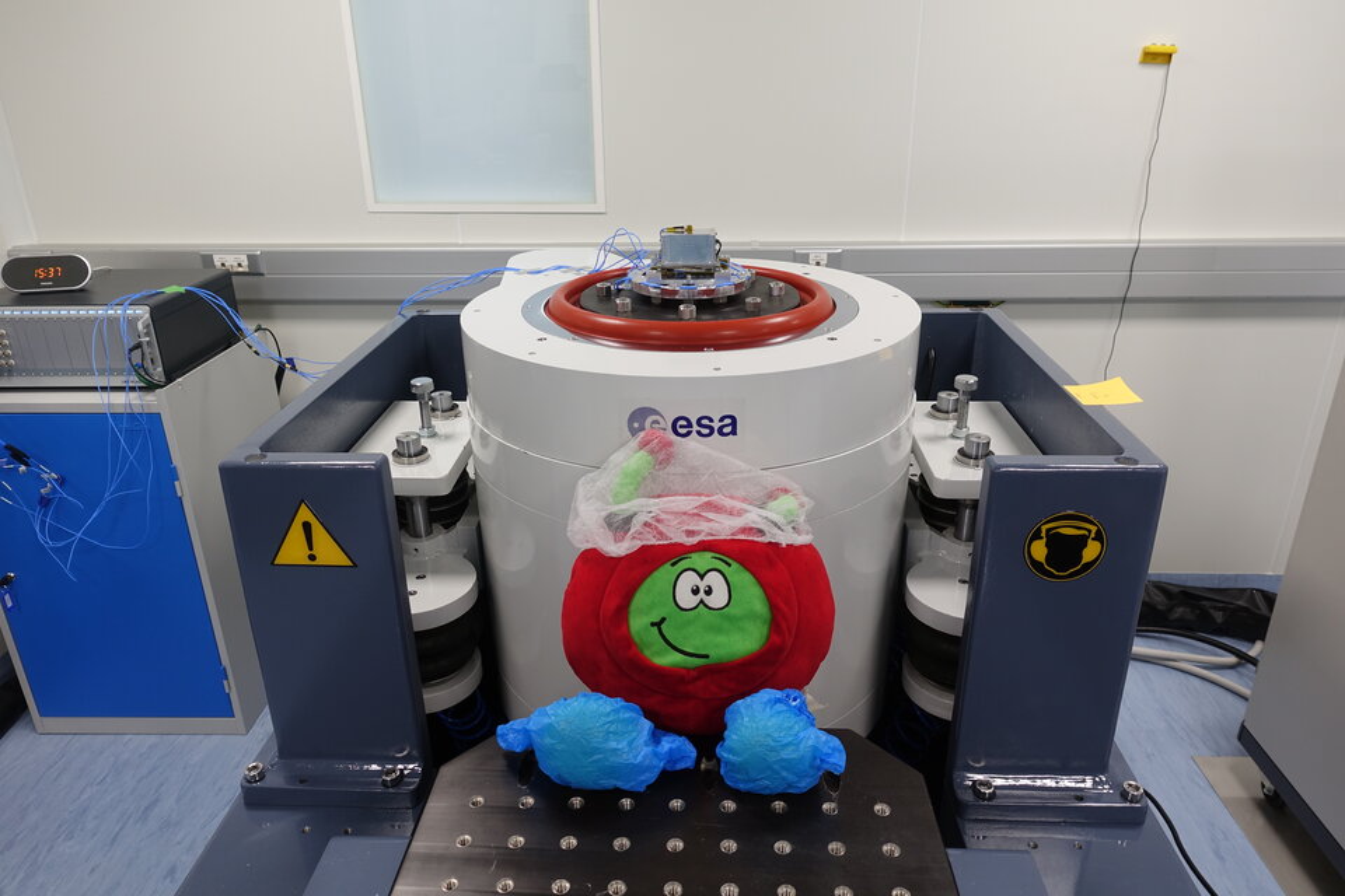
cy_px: 448
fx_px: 897
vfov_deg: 53.1
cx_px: 672
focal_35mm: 24
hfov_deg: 73.7
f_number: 2.8
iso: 125
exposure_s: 1/30
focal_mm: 8.8
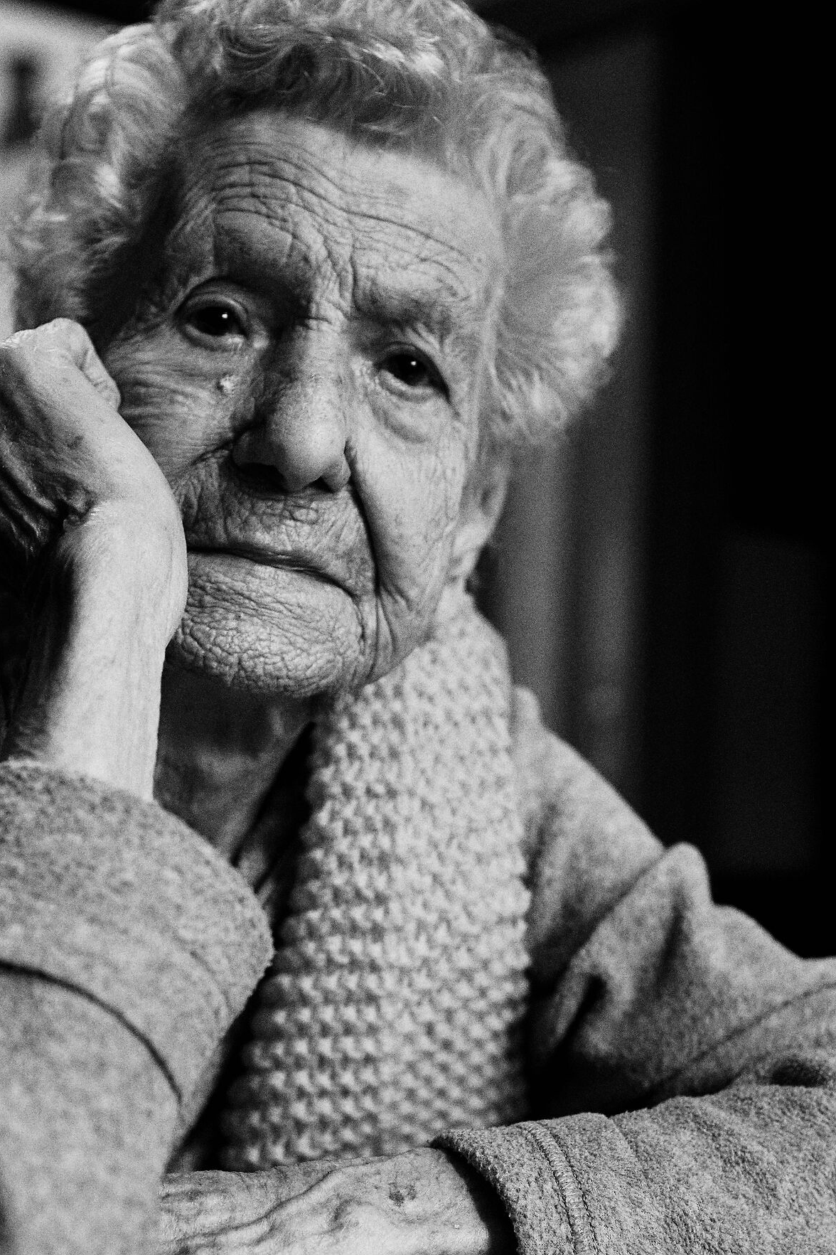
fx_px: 2369
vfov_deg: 29.6
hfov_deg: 20.0
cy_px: 733
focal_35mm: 68
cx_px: 366
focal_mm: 33
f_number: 2.5
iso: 5000
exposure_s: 1/250
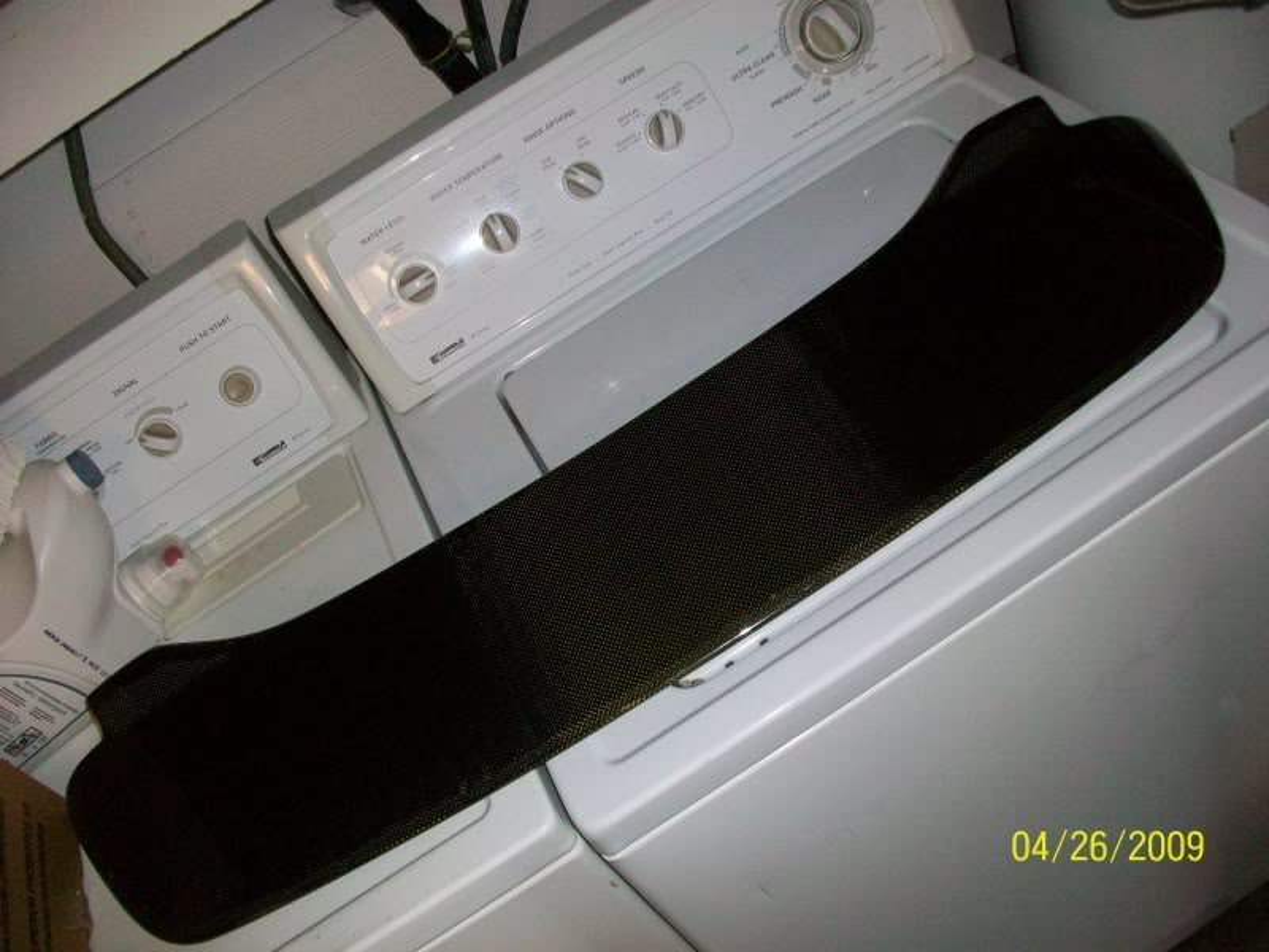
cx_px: 634
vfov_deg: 44.2
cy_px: 476
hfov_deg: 56.8
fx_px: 1173
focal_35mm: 32
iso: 120
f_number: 2.8
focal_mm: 5.7
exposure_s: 1/60
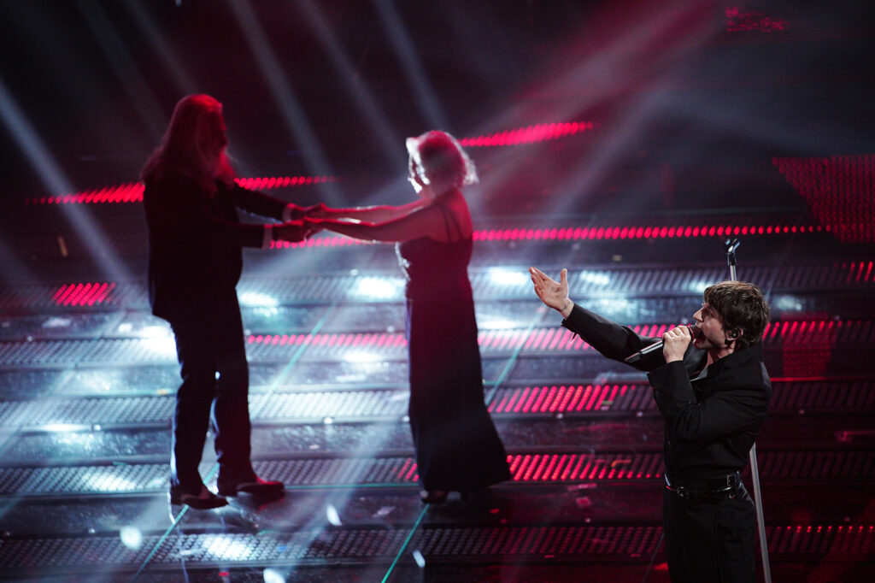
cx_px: 438
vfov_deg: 6.9
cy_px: 292
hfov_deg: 10.3
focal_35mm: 200
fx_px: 4859
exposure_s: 1/400
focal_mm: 200
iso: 2500
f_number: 2.8
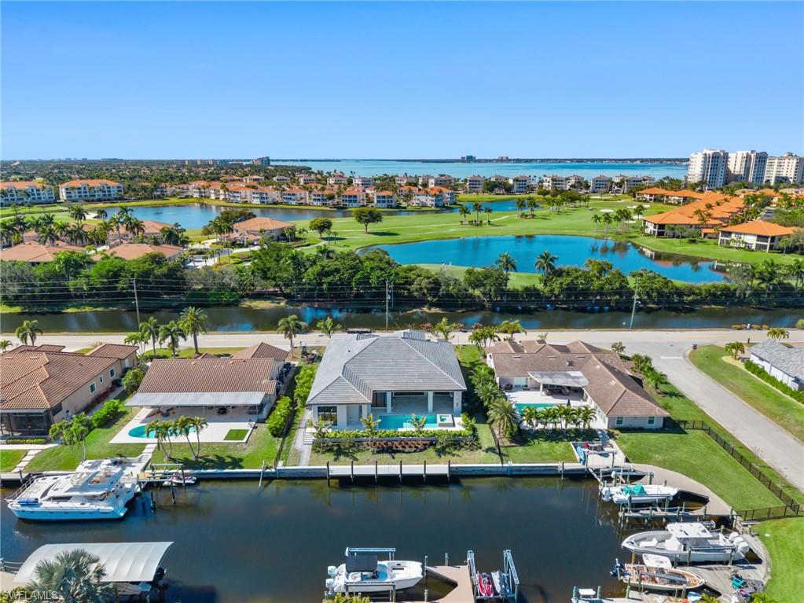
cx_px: 402
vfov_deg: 56.8
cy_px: 302
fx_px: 557
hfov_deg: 71.6
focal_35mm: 24
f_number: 1.8
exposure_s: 1/400
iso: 100
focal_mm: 8.67
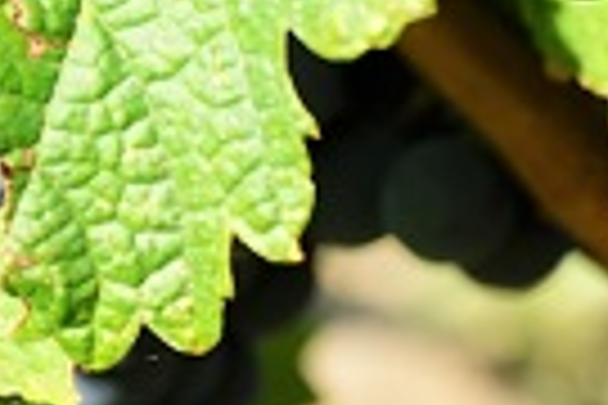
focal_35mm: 310
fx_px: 5235
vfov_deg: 4.4
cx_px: 1193
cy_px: 392
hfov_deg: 6.5
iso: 100
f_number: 8
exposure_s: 1/100
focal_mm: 70
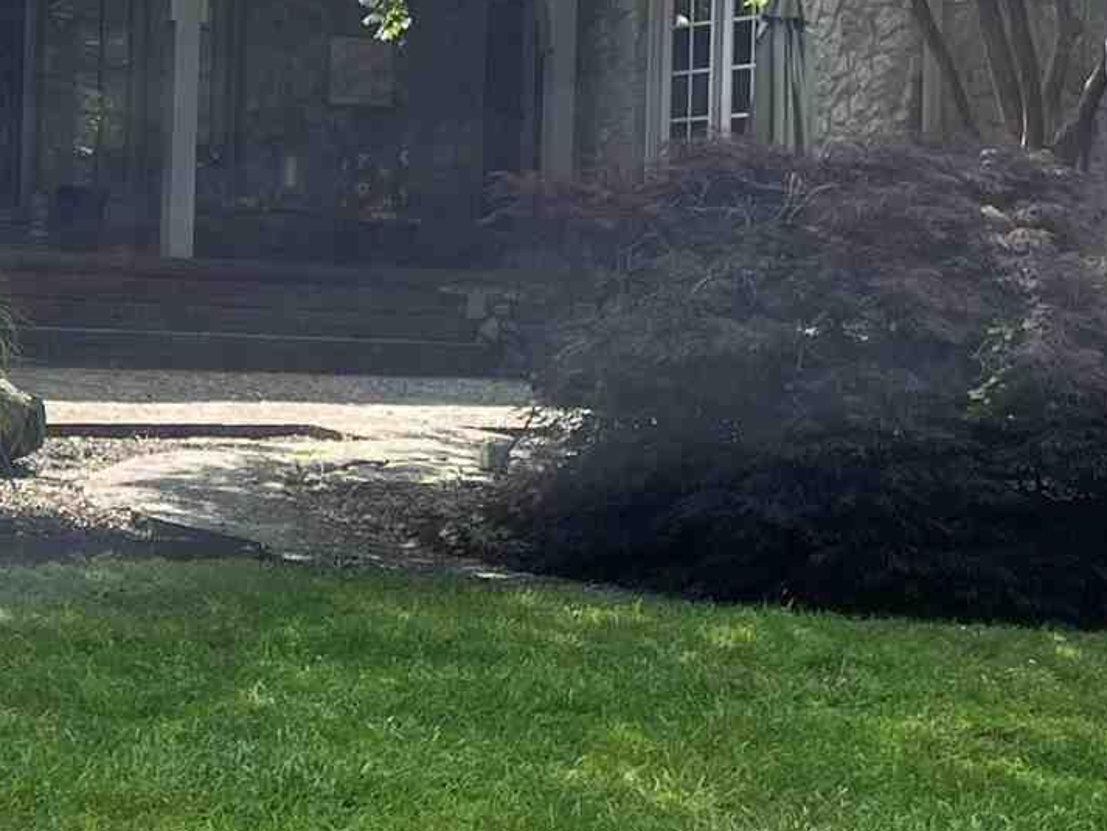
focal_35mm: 112
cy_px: 169
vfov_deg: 13.2
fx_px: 3582
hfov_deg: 17.2
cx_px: 36
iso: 50
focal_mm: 5.1
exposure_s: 1/1266
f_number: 1.6
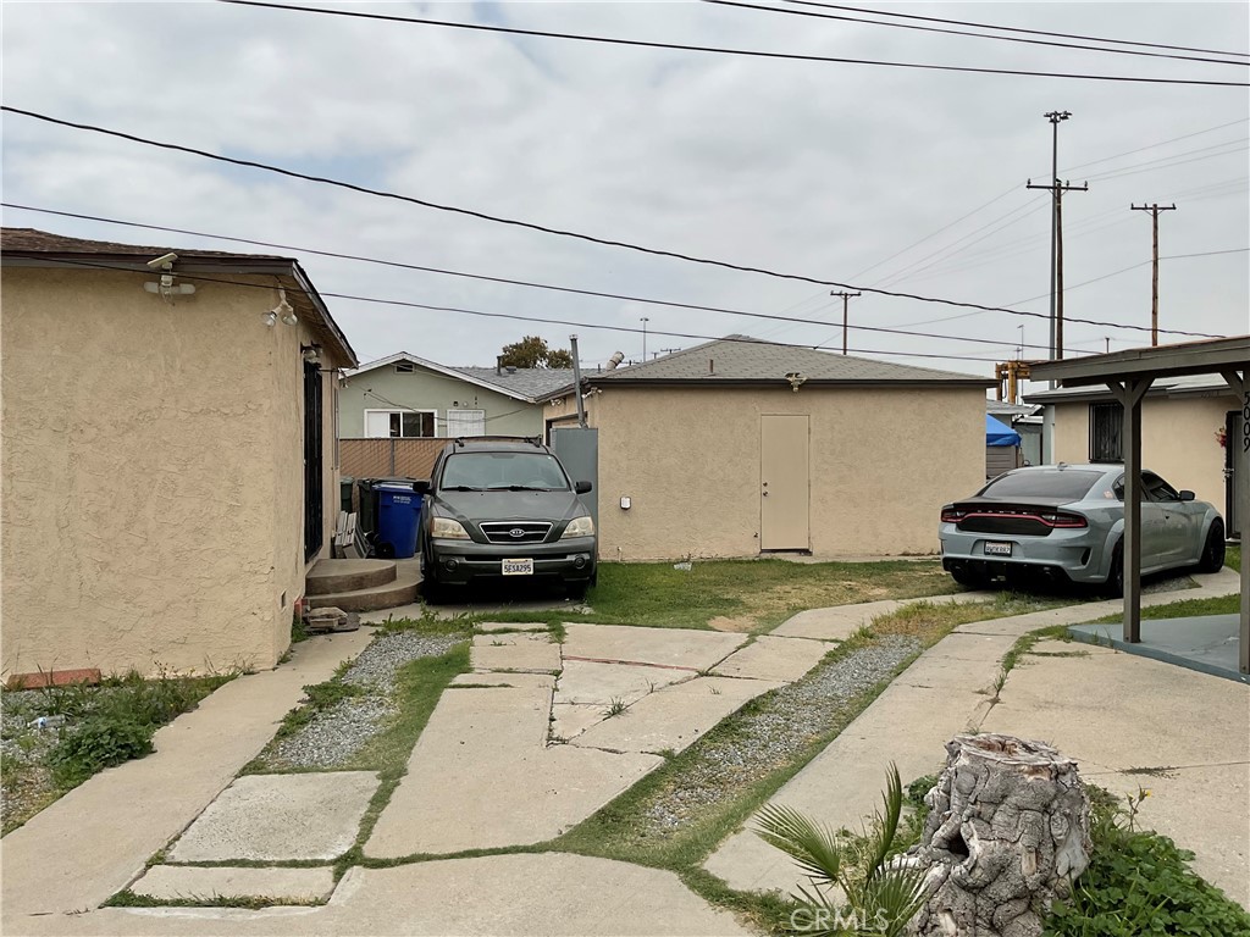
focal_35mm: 29
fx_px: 1047
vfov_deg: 48.2
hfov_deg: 61.7
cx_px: 625
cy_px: 468
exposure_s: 1/3534
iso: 16
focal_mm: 3
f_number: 1.8
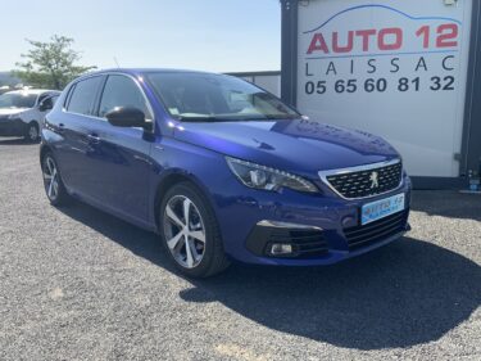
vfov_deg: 48.2
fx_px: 403
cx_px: 240
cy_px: 180
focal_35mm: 29
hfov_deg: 61.7
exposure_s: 1/898
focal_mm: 3
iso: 16
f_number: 1.8
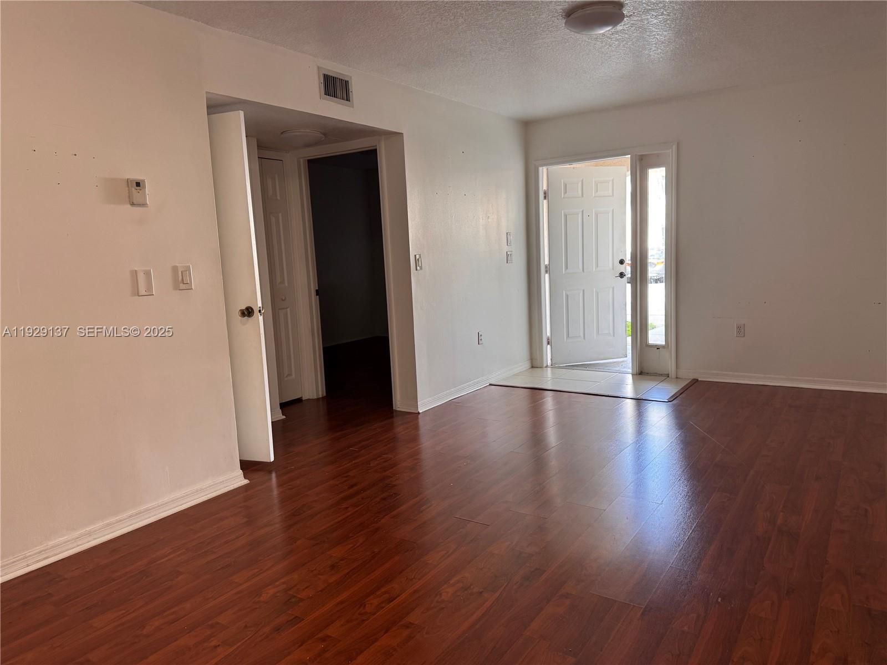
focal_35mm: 24
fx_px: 615
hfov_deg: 71.6
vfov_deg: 56.8
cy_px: 332
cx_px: 444
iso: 125
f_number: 1.78
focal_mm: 6.76
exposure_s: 1/120
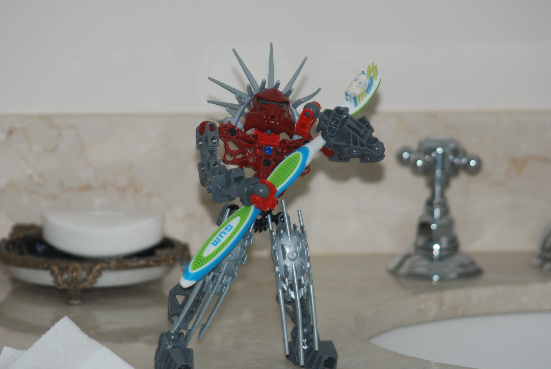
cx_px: 276
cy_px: 184
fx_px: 4597
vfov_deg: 4.6
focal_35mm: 300
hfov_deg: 6.9
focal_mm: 200
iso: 200
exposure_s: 1/60
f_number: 5.6
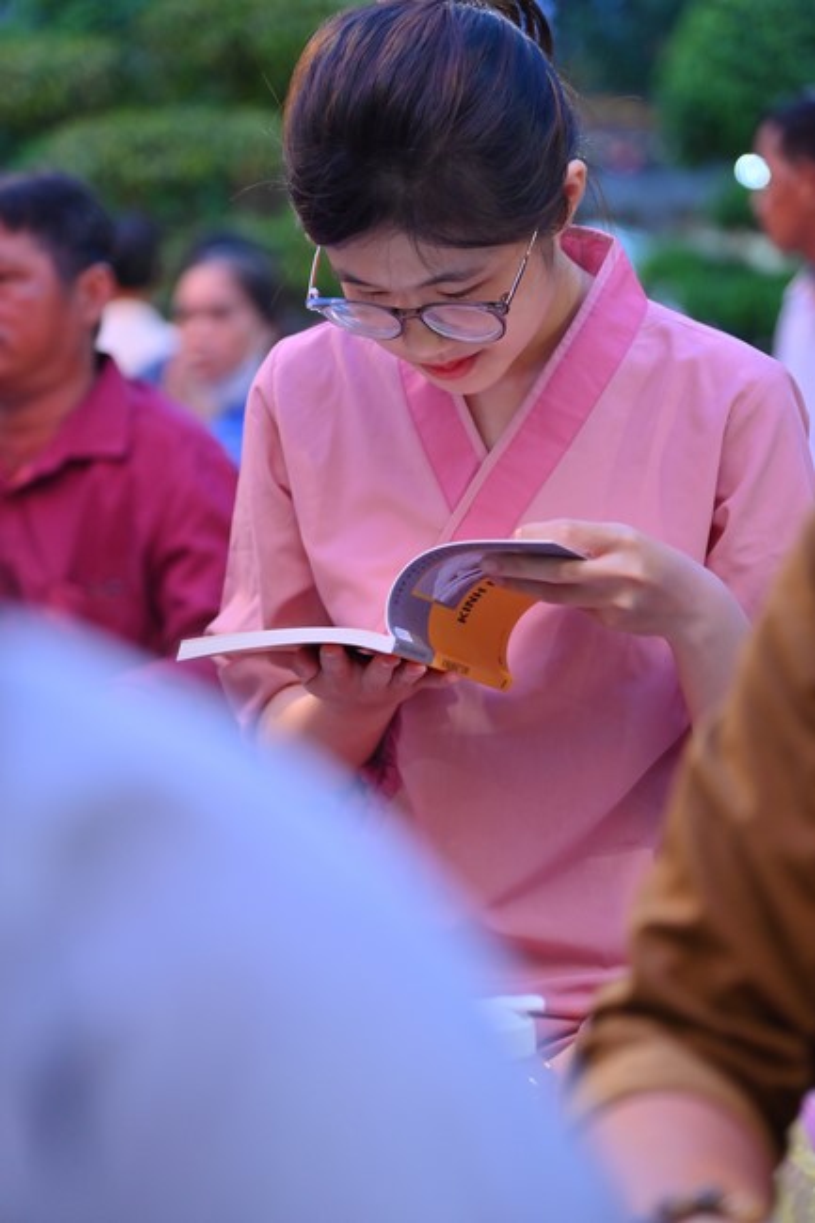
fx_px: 4077
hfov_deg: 11.4
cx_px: 408
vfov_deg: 17.1
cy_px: 612
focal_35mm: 120
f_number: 4
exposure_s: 1/50
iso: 1250
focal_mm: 120
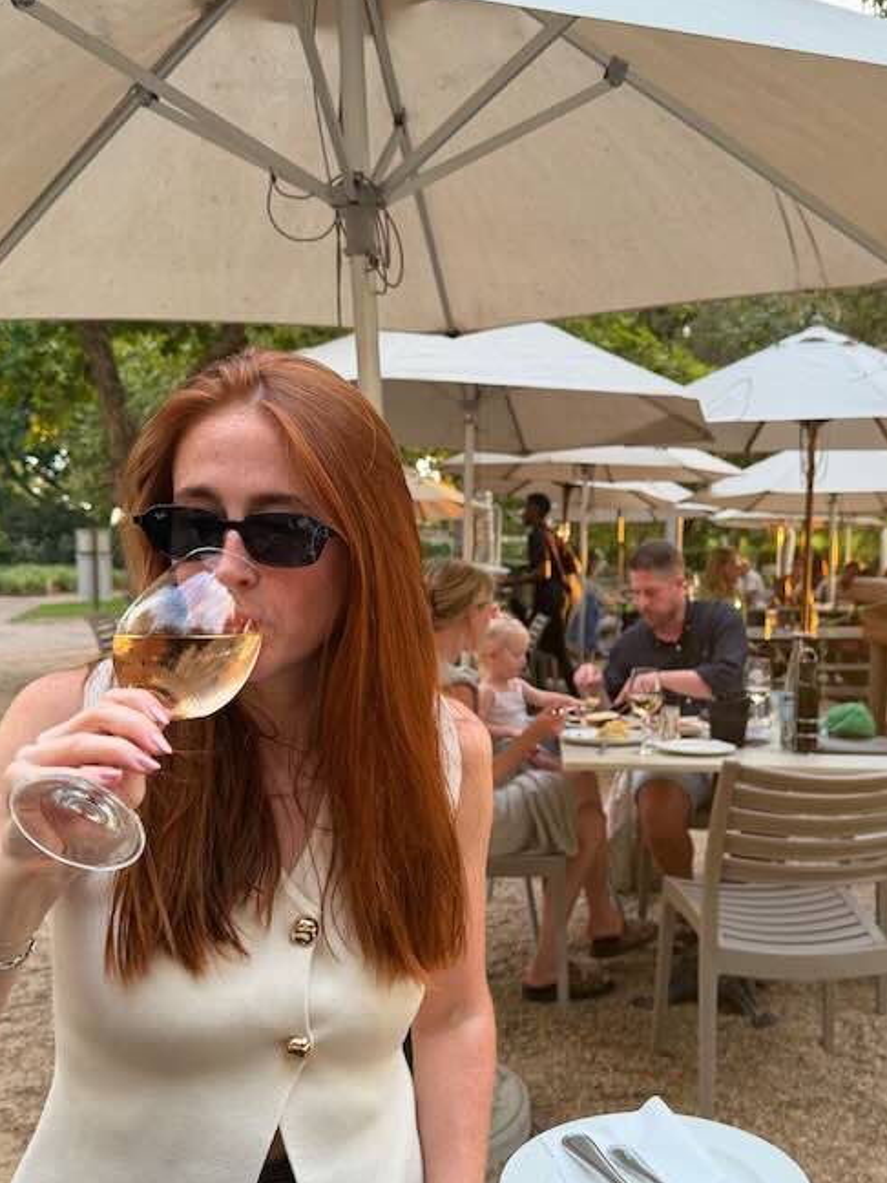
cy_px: 678
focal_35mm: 35
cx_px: 541
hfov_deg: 40.5
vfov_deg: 52.4
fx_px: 1196
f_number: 1.78
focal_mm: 6.76
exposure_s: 1/106
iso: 200
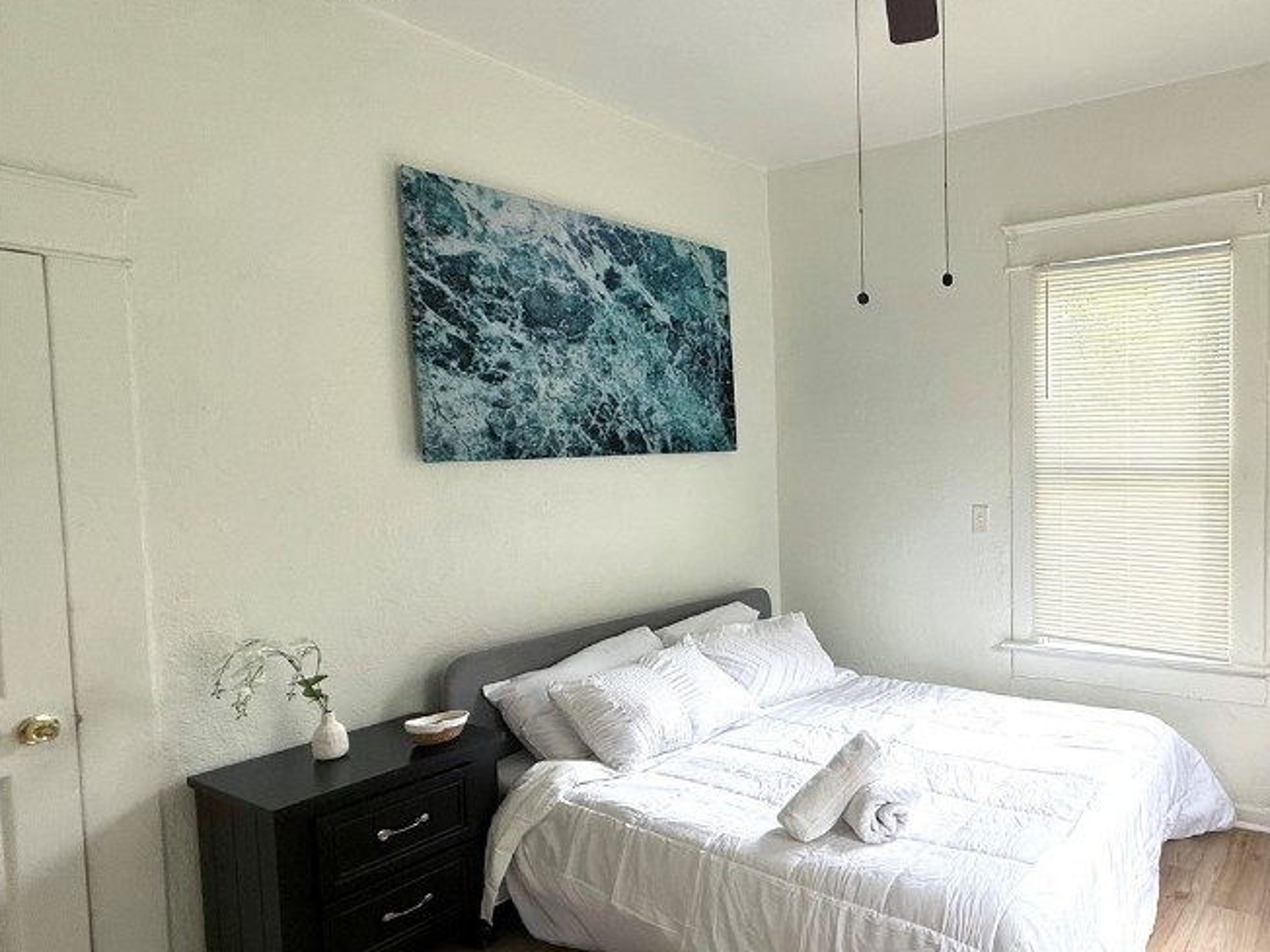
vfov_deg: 61.1
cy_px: 500
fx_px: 807
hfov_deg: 69.9
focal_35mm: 22
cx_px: 991
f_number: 2.2
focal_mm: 2.22
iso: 50
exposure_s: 1/99
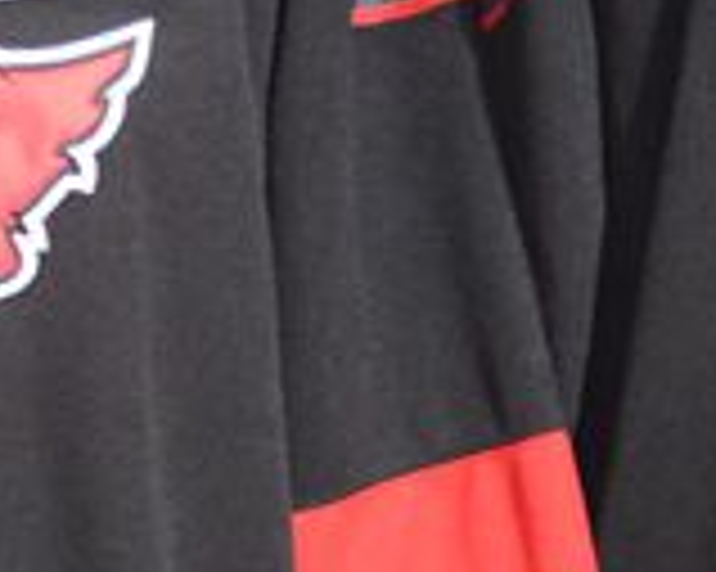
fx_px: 5993
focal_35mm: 283
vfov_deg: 5.5
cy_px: 144
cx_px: 347
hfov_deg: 6.8
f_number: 4.5
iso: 4000
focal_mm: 40
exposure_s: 1/8
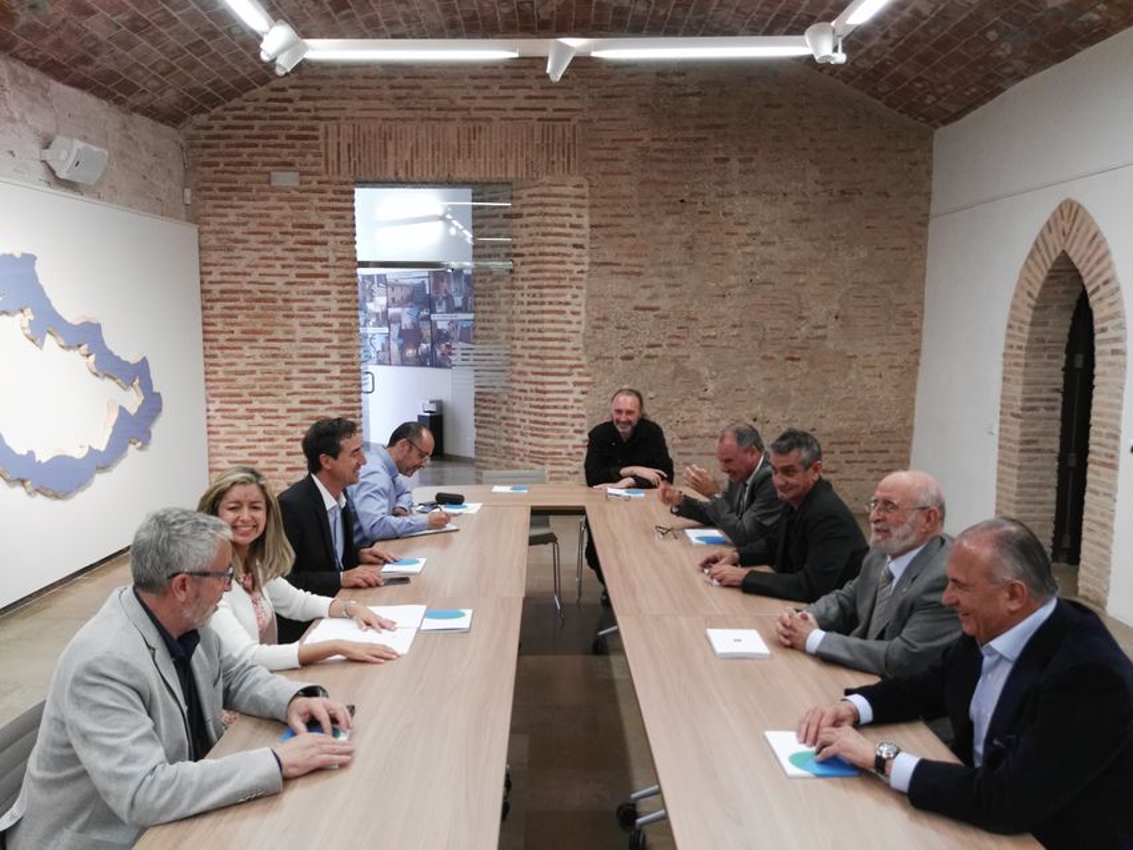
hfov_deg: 63.4
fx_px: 917
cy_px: 425
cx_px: 566
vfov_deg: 49.8
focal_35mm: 28
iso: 122
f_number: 2
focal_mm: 2.96
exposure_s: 1/33
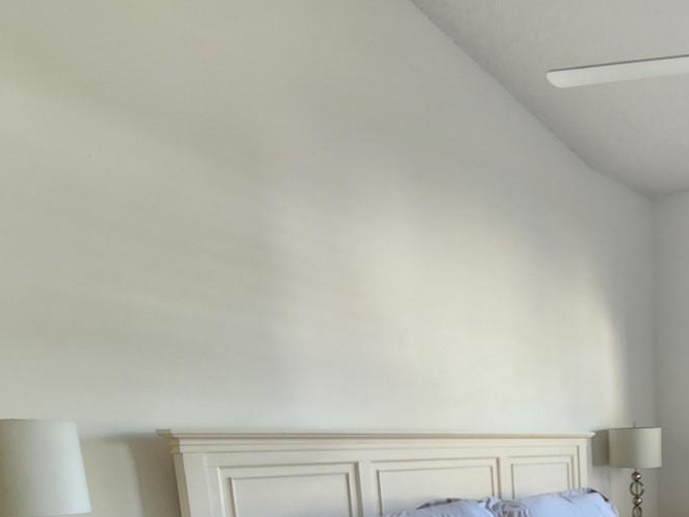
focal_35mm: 31
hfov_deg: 46.2
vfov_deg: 38.0
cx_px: 726
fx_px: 617
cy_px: 565
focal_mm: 2.2
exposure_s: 1/40
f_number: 2.2
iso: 320
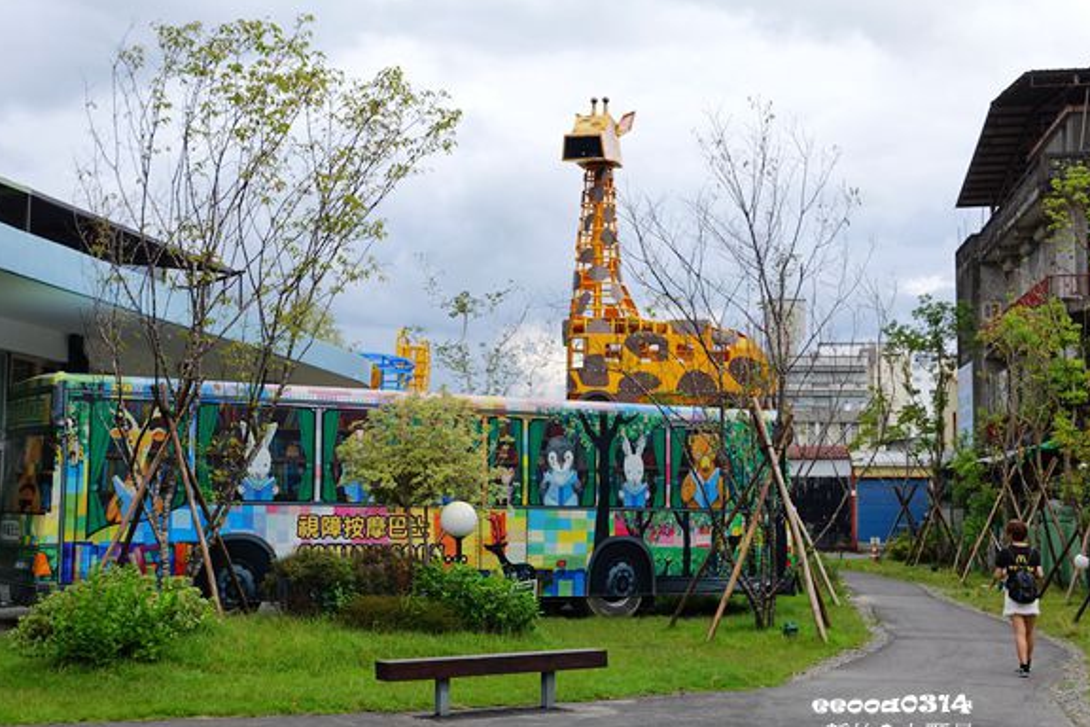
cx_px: 573
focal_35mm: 53
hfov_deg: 37.5
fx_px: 1605
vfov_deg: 25.5
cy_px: 400
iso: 125
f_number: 5.6
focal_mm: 17.27
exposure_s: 1/100
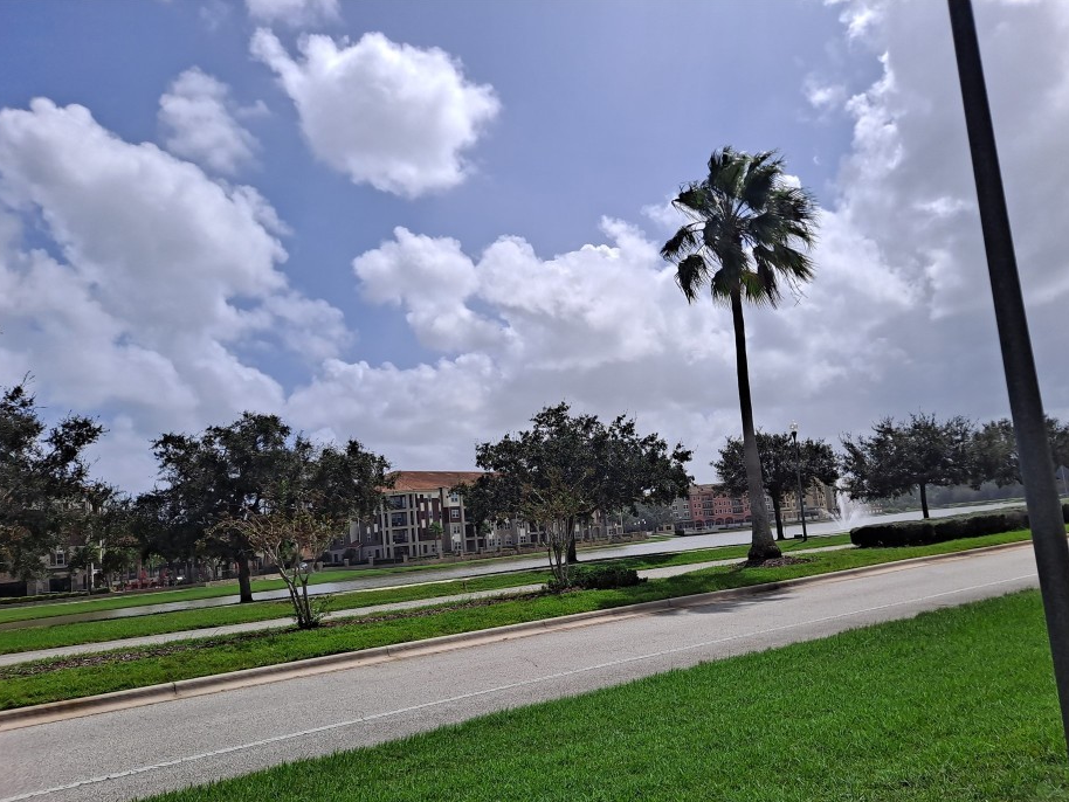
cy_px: 447
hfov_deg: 63.4
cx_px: 551
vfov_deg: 49.7
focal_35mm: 28
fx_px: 865
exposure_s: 1/2967
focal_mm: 4.6
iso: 32
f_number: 2
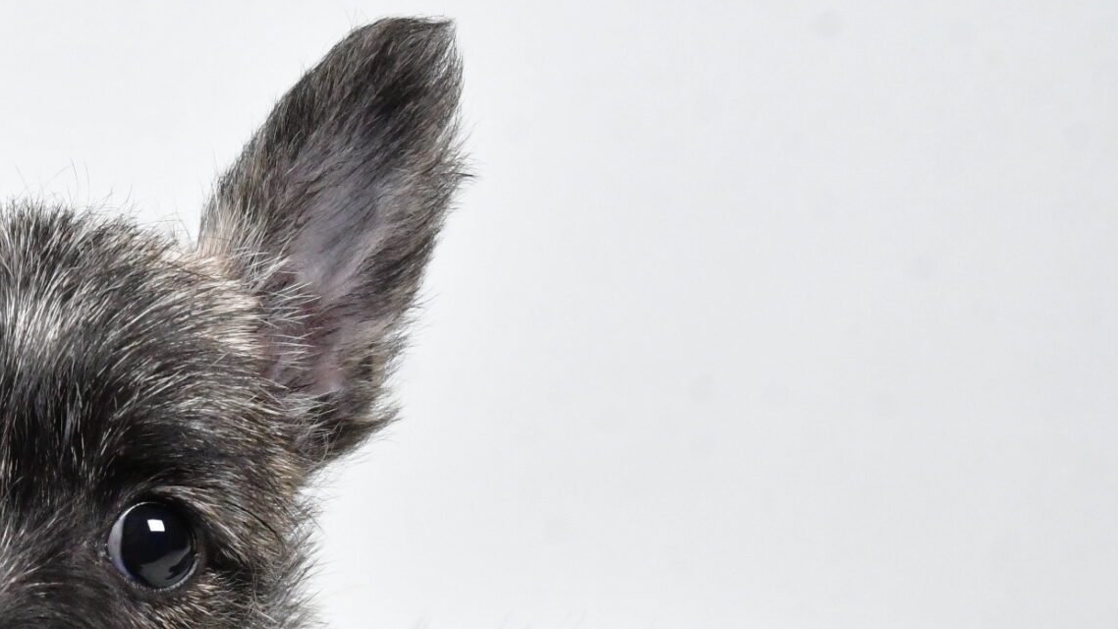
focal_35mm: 99
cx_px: 140
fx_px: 2935
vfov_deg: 12.0
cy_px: 753
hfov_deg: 21.2
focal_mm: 28
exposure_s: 1/500
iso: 4000
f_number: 11
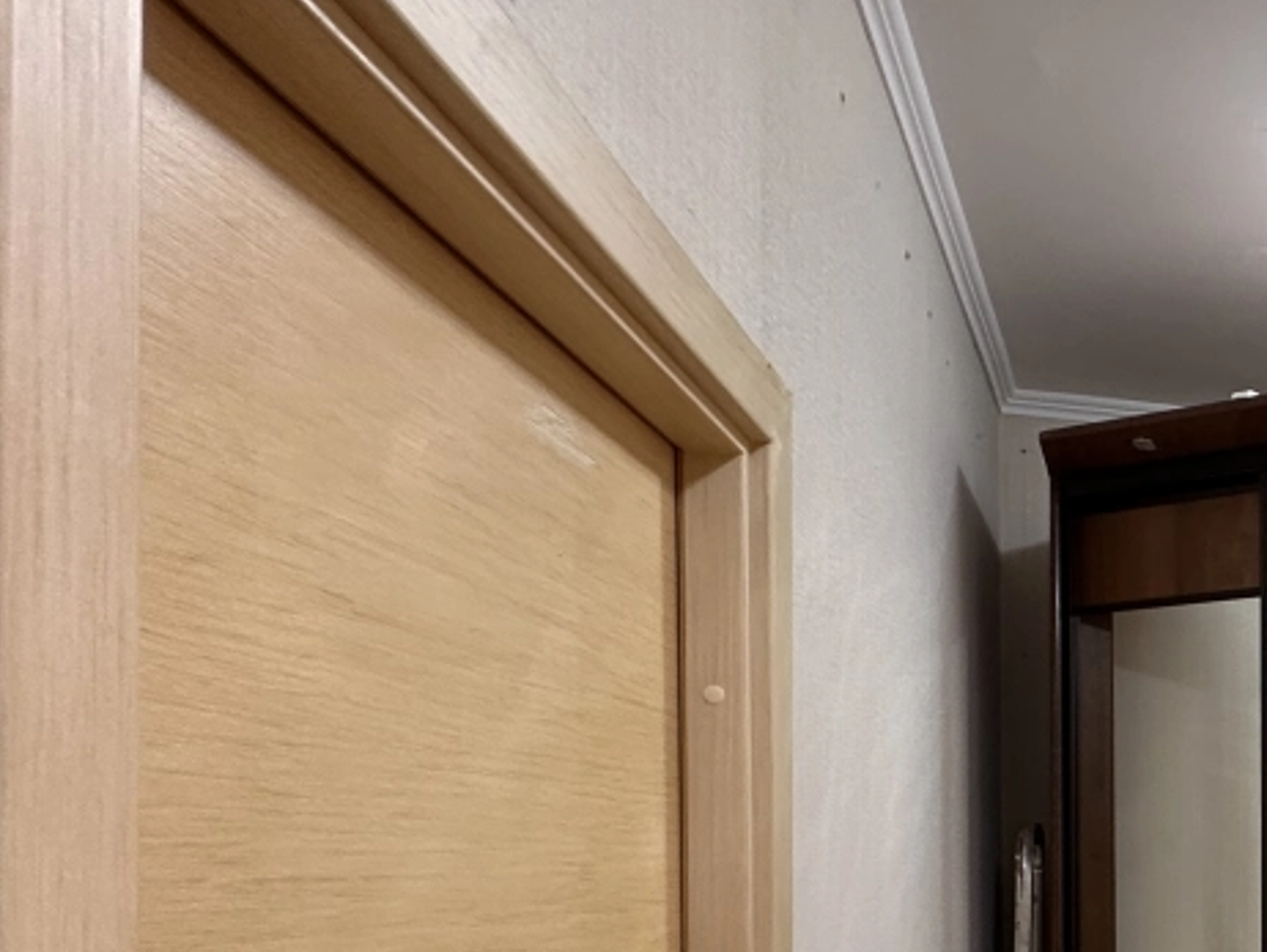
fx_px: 1392
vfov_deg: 35.2
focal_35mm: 38
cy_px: 882
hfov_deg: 35.1
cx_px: 1618
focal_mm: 2.22
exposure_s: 1/50
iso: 200
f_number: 2.2
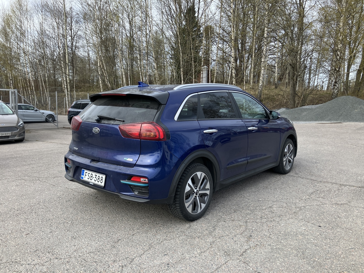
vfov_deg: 49.7
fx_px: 294
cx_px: 182
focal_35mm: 28
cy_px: 136
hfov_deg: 63.4
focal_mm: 3.99
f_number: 1.8
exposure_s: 1/578
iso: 32
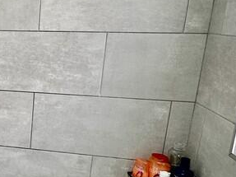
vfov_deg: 29.1
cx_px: -62
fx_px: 341
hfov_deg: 30.9
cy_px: 95
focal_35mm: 50
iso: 100
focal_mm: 2.22
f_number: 2.2
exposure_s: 1/100
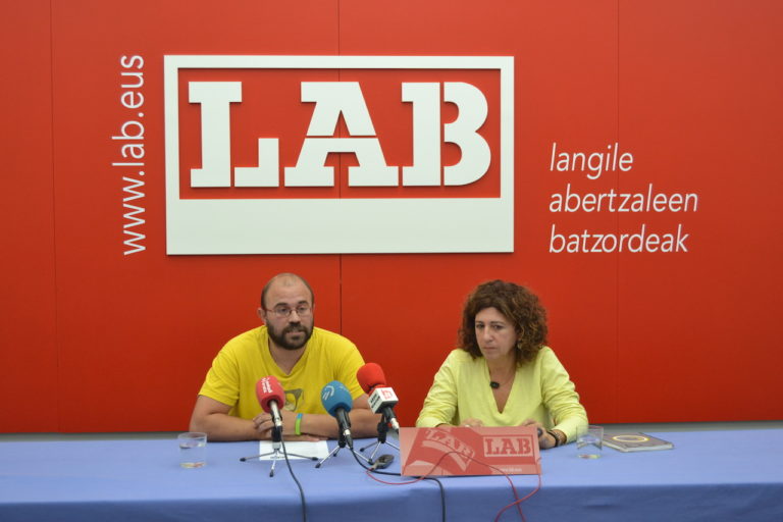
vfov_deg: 23.8
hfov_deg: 35.1
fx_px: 1240
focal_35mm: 57
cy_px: 261
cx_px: 392
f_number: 4.8
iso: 1000
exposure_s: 1/60
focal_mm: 38
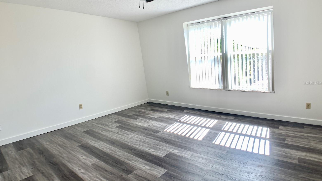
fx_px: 248
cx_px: 158
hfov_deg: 66.1
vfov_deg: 40.1
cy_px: 83
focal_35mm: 29
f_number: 1.8
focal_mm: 4.25
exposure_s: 1/126
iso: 25
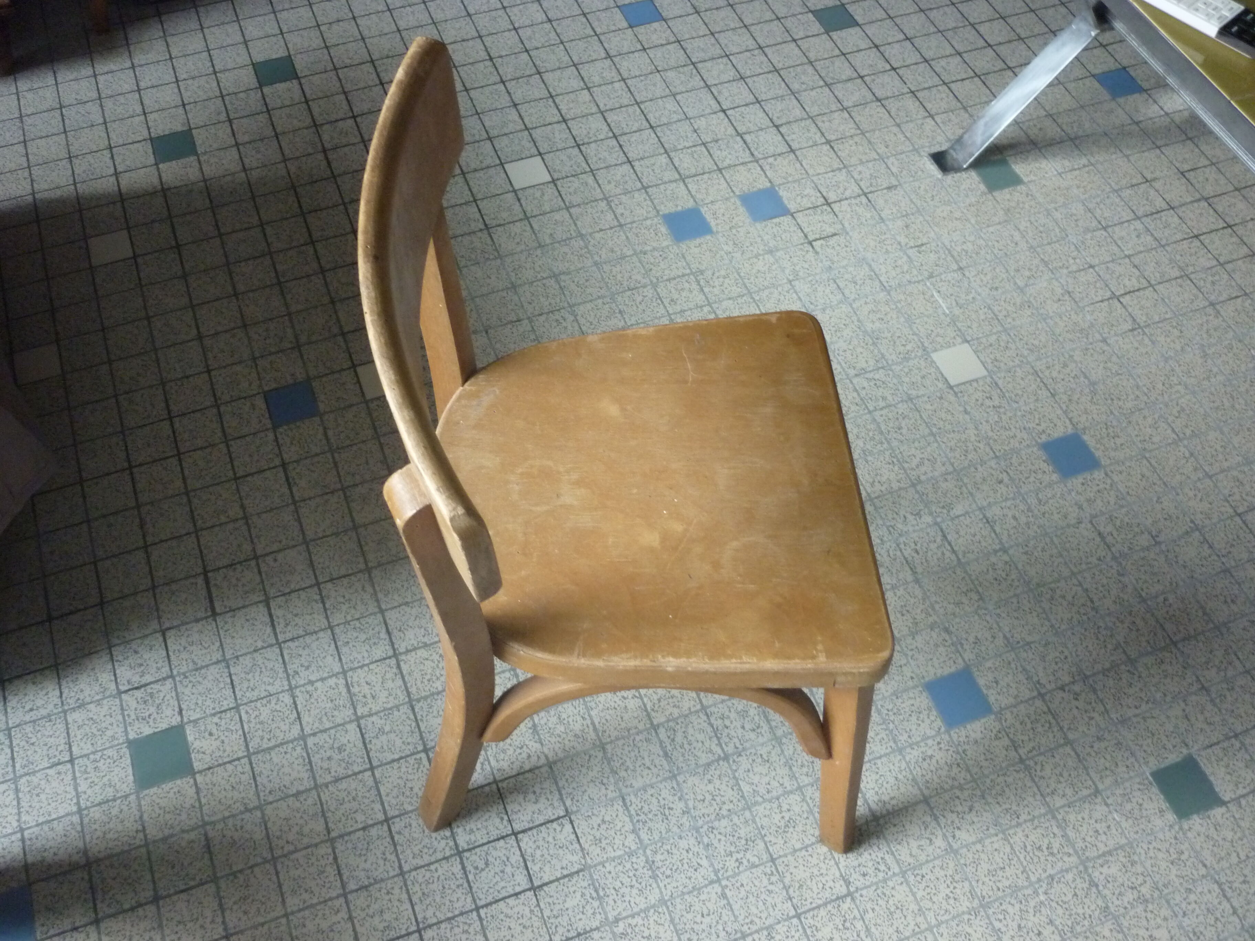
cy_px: 470
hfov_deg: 55.4
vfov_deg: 42.9
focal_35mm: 33
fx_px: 1196
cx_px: 628
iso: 400
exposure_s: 1/25
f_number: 2.8
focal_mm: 5.5
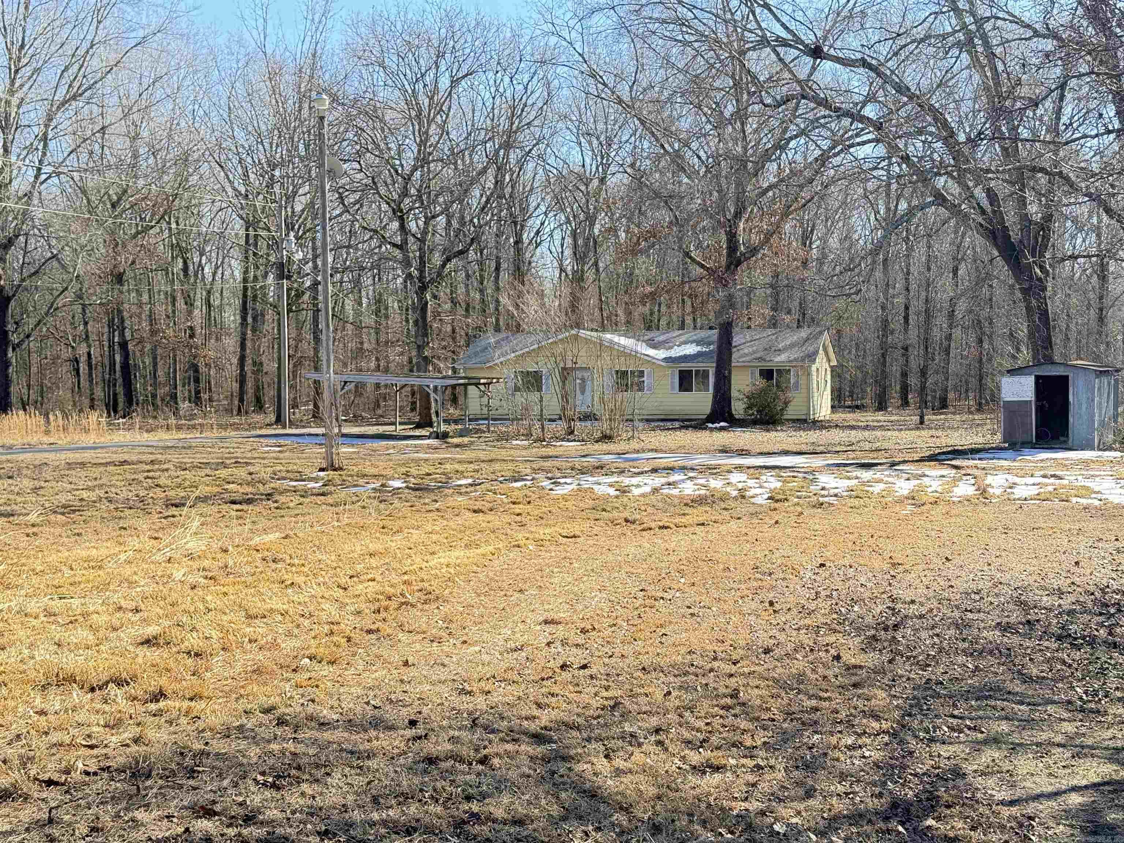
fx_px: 1559
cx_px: 562
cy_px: 422
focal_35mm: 48
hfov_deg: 39.7
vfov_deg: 30.3
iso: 80
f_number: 1.78
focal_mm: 6.76
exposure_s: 1/1085
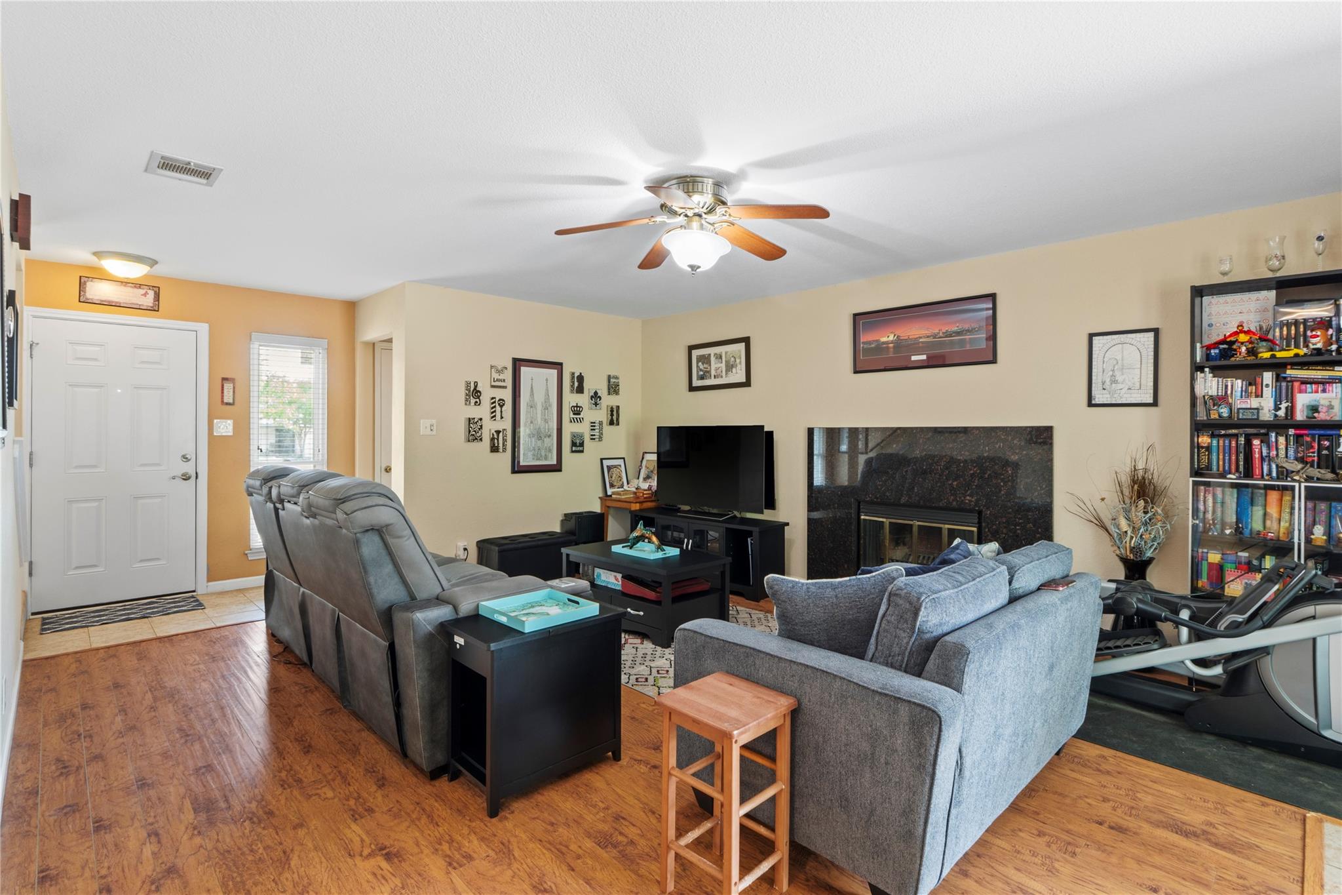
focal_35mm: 17
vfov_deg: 69.6
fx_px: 643
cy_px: 448
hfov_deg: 92.4
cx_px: 671
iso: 250
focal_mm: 11.5
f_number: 11
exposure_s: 5
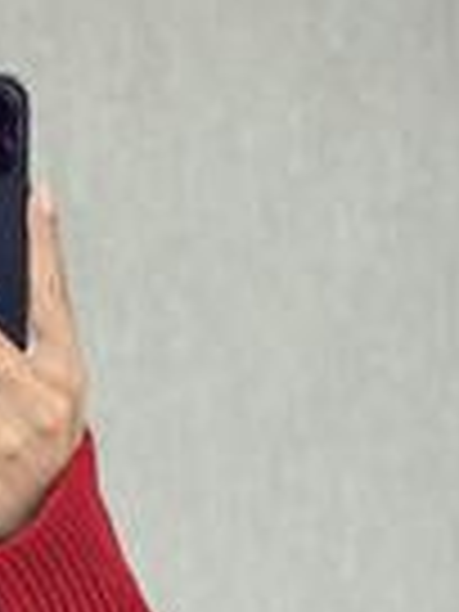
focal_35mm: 178
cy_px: 837
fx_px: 3147
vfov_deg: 10.8
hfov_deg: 8.1
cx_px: -261
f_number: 1.78
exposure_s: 1/40
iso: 640
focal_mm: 6.86
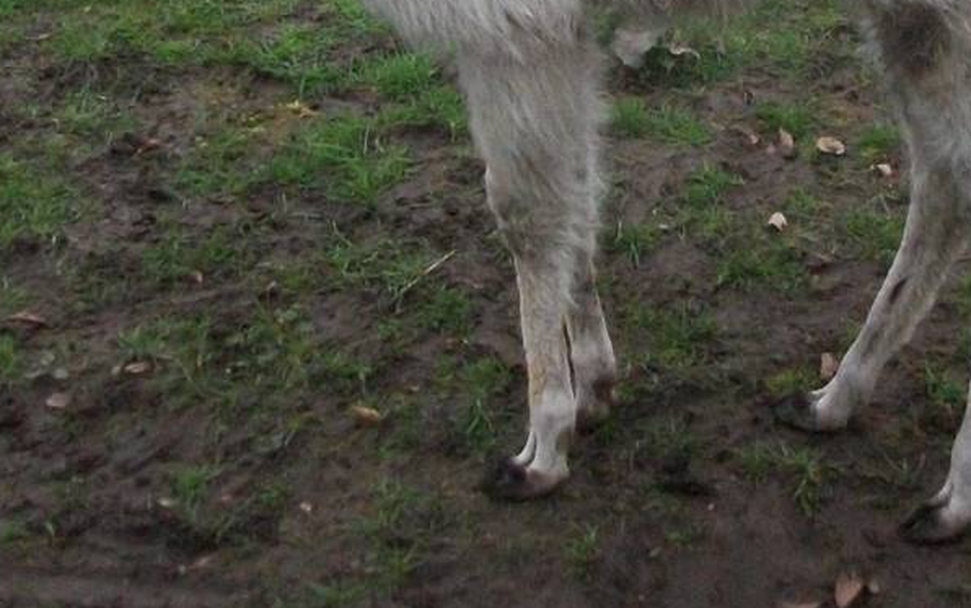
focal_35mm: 91
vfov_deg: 13.4
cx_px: 743
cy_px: -337
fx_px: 2409
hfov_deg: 22.5
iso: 324
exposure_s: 1/500
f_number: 2.9
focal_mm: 5.7
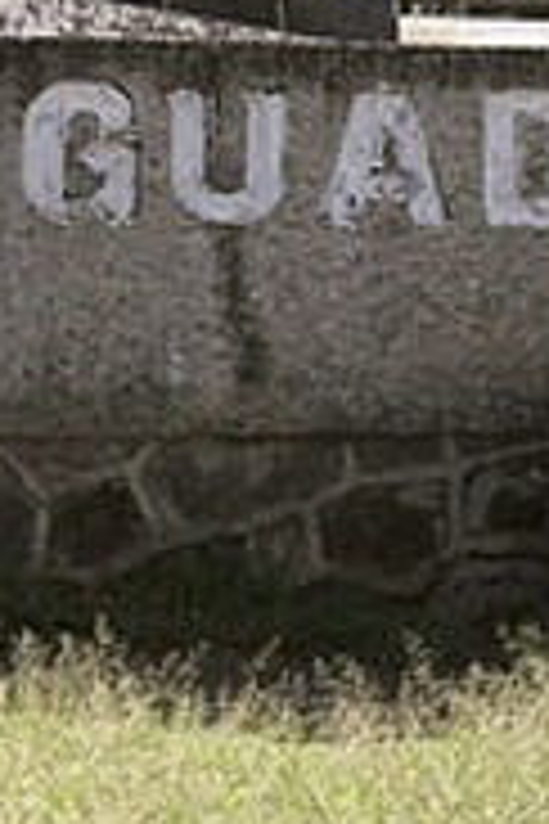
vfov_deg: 11.5
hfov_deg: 7.7
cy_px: 81
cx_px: -52
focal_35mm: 178
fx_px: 4071
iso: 100
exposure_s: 1/350
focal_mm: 8.7
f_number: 3.9
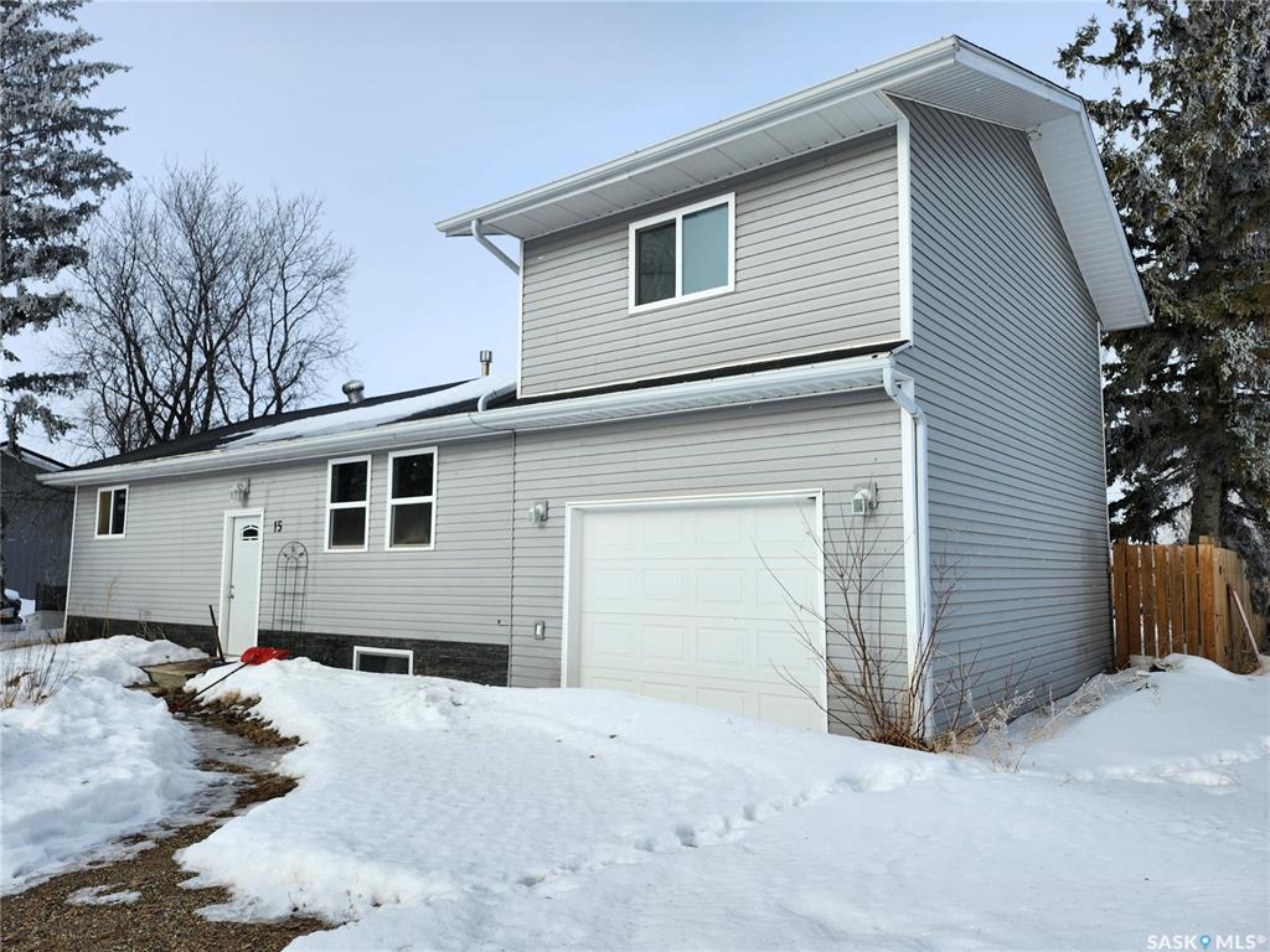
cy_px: 476
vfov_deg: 58.9
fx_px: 844
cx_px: 635
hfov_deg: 73.9
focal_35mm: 23
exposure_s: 1/1269
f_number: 1.8
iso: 25
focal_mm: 5.54
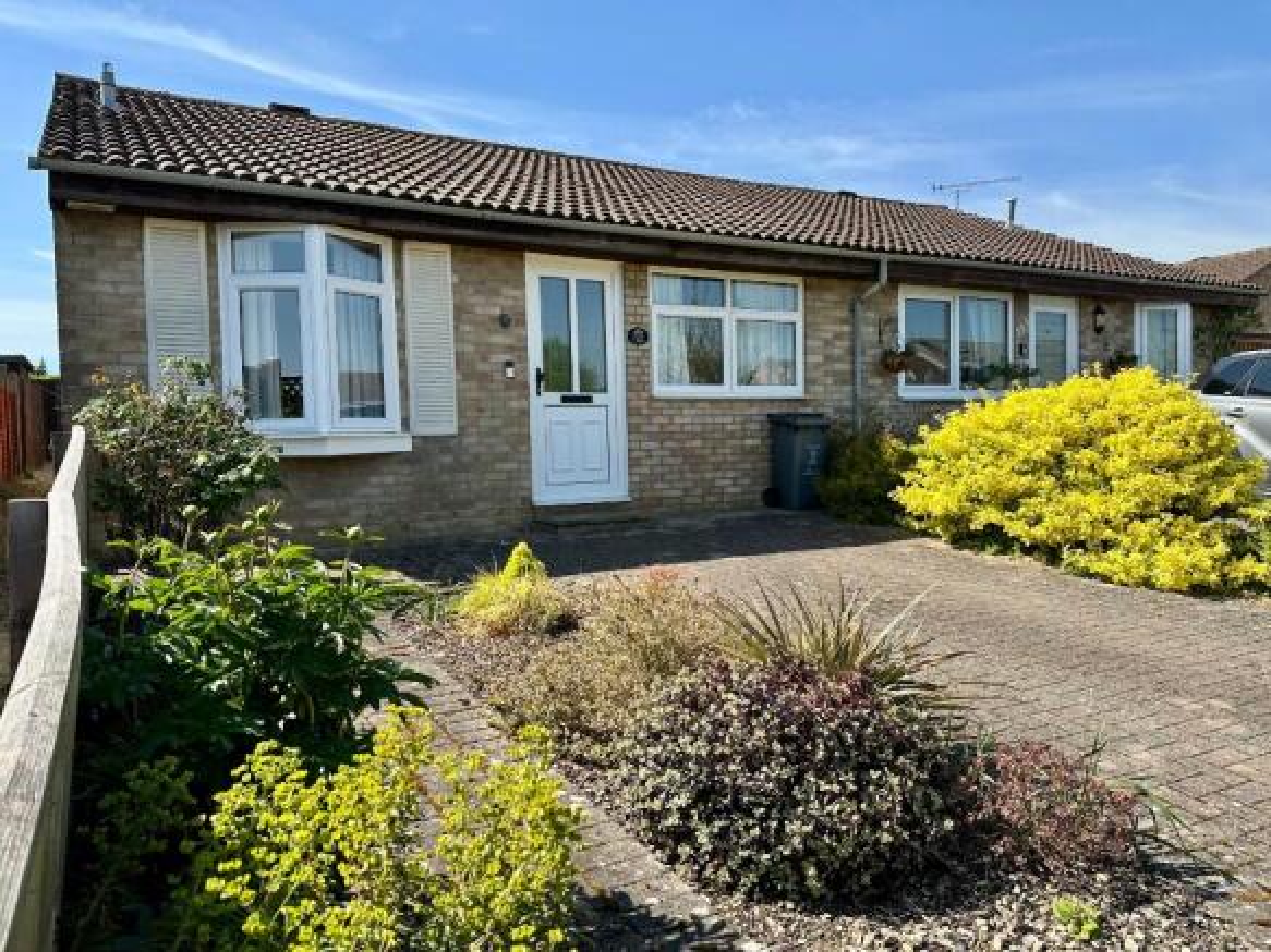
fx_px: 881
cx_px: 636
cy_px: 476
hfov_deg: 71.6
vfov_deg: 56.8
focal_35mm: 24
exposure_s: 1/2660
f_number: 1.78
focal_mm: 6.86
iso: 80
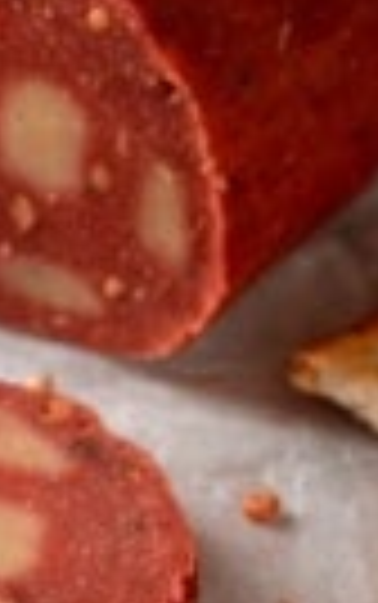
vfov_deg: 6.5
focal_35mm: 320
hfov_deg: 4.1
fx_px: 5263
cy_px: 662
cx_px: -94
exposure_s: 1/200
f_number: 16
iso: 100
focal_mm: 105
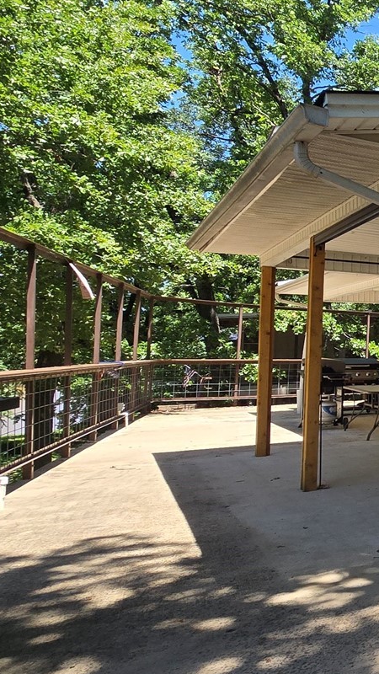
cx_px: 721
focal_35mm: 34
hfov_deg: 20.5
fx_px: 607
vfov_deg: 58.0
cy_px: 317
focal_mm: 2.2
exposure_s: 1/864
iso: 50
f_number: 2.2
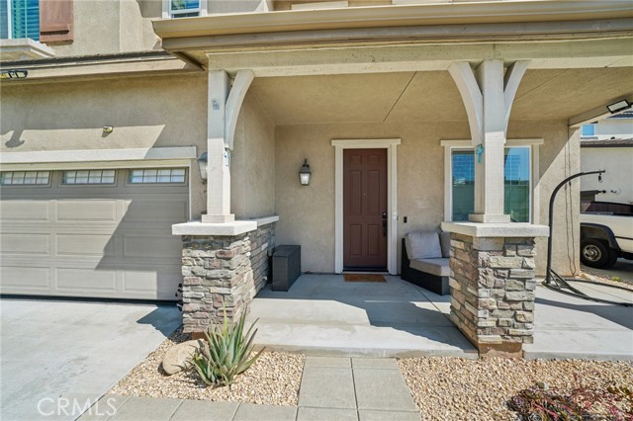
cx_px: 316
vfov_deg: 85.4
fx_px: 228
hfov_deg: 108.4
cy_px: 210
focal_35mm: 13
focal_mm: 13
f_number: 8
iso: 100
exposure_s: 1/160
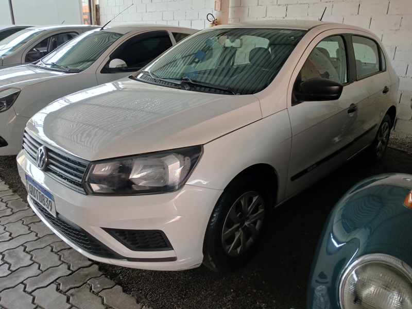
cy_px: 154
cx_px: 206
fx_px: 309
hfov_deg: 67.3
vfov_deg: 53.1
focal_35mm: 26
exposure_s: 1/60
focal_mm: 3.98
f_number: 1.8
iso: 80
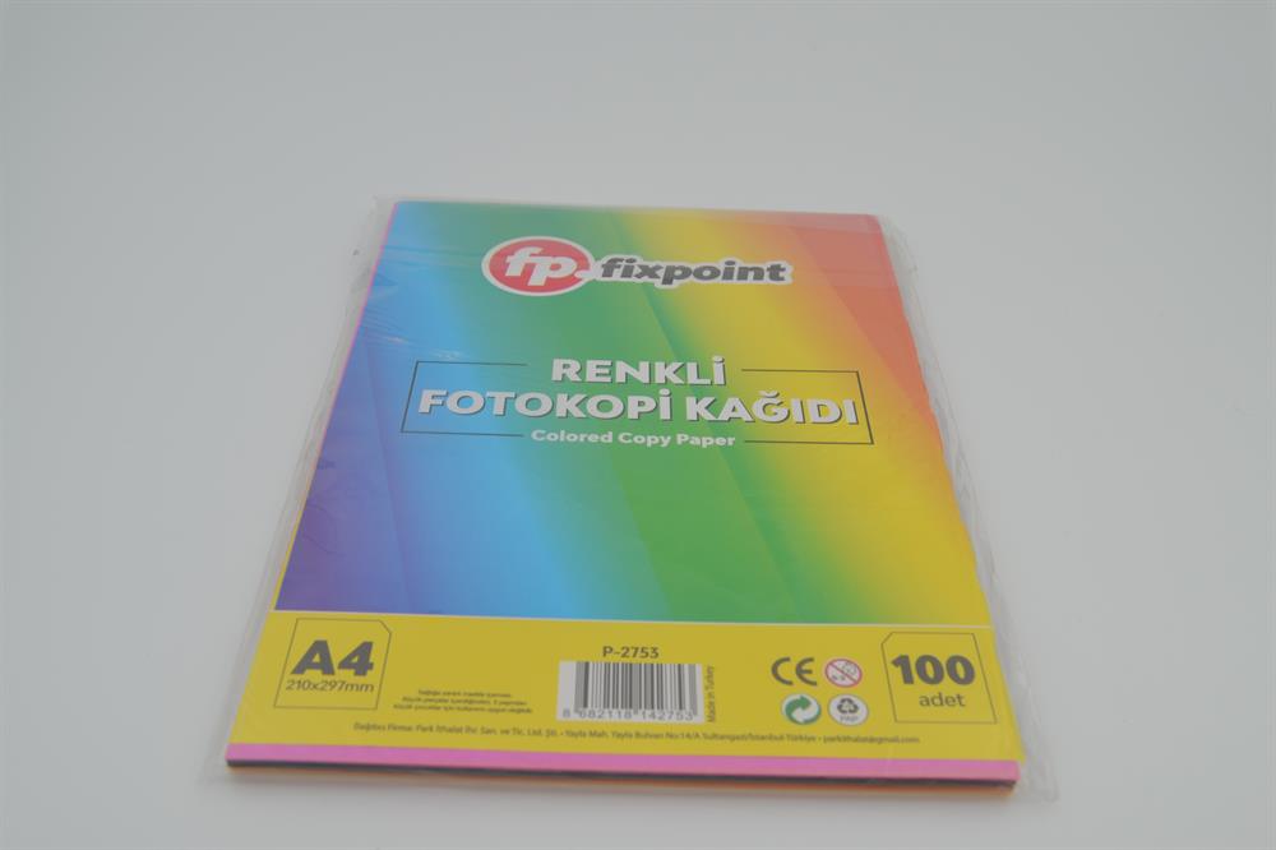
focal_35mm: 36
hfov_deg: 53.1
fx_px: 1276
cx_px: 638
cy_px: 425
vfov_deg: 36.8
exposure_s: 1/100
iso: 100
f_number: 6.3
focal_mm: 24
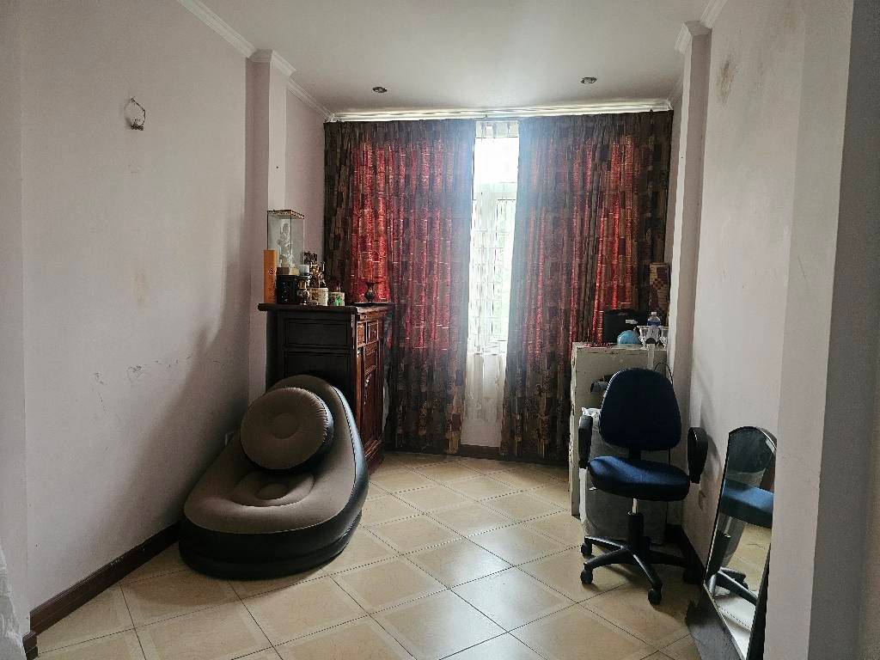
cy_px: 330
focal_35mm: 23
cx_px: 440
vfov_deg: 58.9
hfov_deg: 73.9
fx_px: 585
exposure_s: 1/120
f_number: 1.7
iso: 800
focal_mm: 6.3
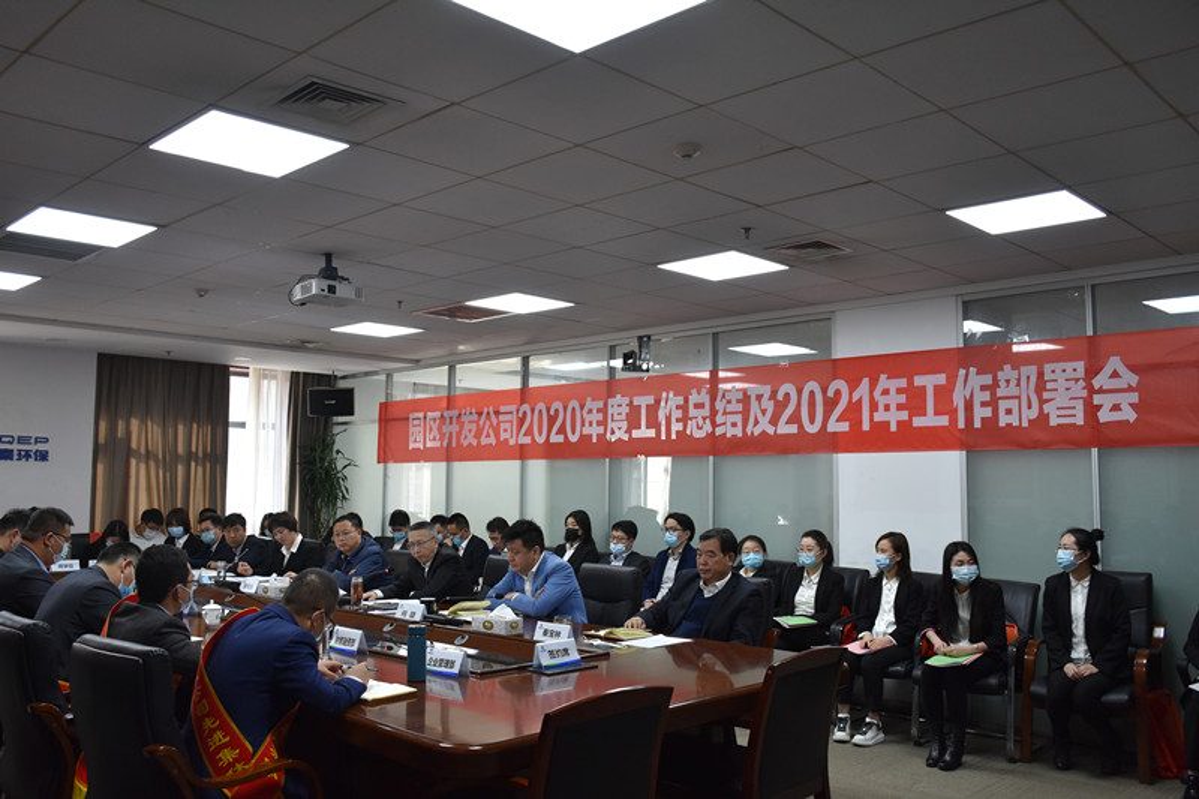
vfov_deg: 43.6
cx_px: 600
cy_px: 400
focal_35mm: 30
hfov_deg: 61.9
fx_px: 999
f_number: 5
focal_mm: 20
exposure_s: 1/100
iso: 800
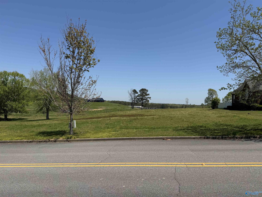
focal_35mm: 24
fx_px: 182
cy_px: 98
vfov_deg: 56.8
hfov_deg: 71.6
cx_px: 131
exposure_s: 1/6410
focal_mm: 6.76
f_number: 1.78
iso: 80
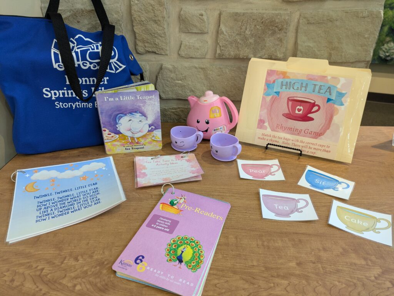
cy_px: 148
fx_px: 285
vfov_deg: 54.9
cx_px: 197
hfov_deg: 69.4
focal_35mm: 25
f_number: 1.89
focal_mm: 5.43
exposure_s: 1/40
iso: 252
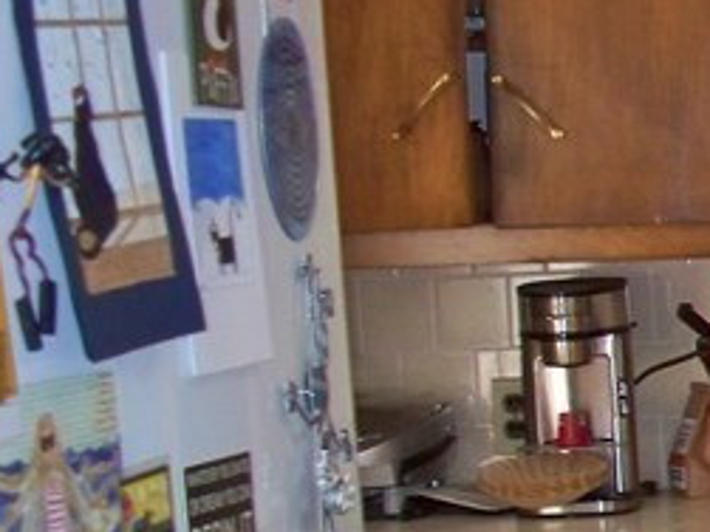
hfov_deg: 12.2
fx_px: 2932
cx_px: 1414
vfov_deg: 10.3
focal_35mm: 143
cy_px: 490
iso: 200
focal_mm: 7.54
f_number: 2.8
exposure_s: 1/30
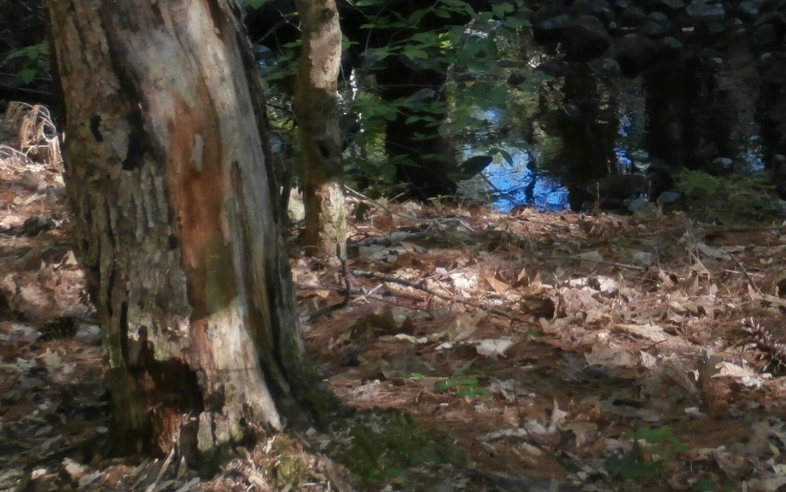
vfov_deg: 11.0
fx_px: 2528
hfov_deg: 17.3
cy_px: 24
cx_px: 751
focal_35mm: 118
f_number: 4.5
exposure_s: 1/40
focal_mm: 10.11
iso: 200
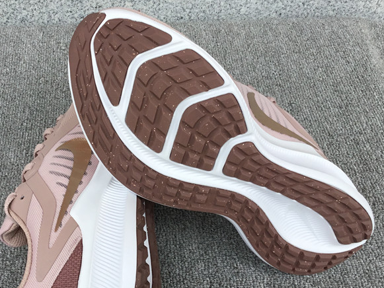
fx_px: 533
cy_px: 163
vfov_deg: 30.2
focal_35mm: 48
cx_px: 149
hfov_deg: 39.4
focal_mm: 3.3
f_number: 2.4
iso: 25
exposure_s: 1/306
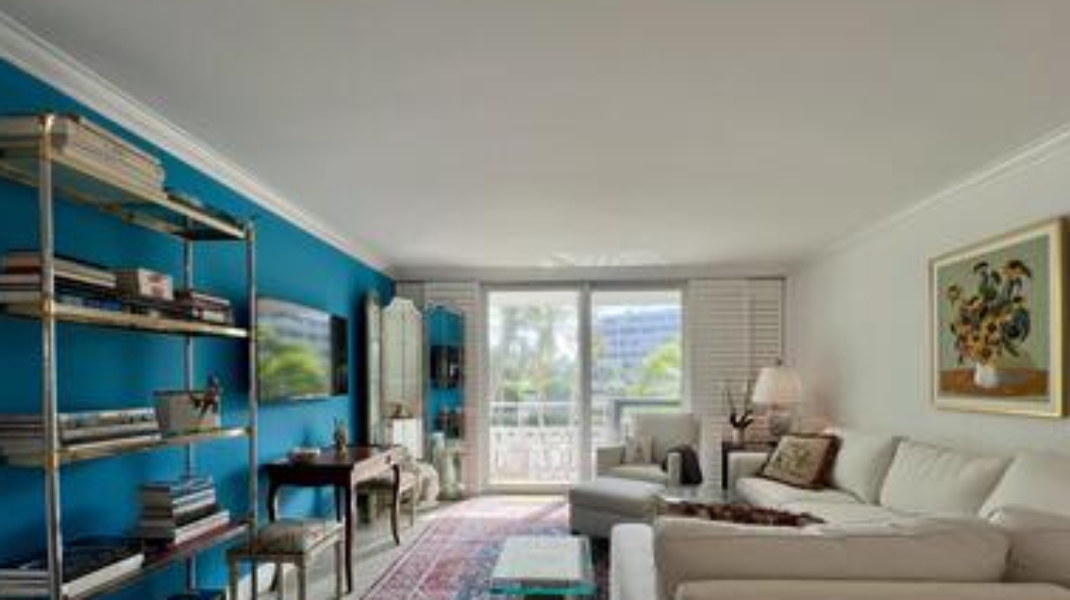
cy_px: 385
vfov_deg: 69.0
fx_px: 425
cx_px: 552
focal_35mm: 15
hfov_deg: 103.0
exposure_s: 1/213
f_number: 1.8
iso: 32
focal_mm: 1.57
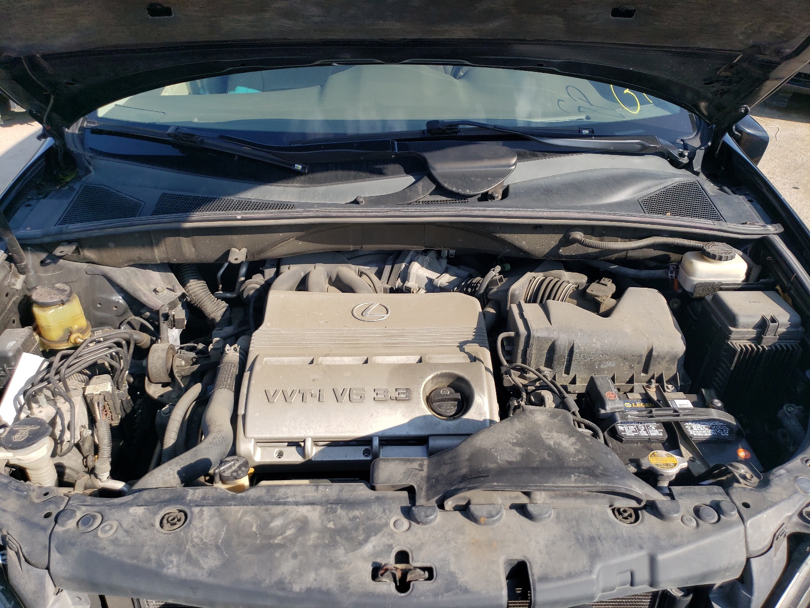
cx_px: 405
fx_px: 608
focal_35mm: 26
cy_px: 304
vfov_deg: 53.1
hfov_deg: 67.3
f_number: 1.5
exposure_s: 1/1429
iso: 50
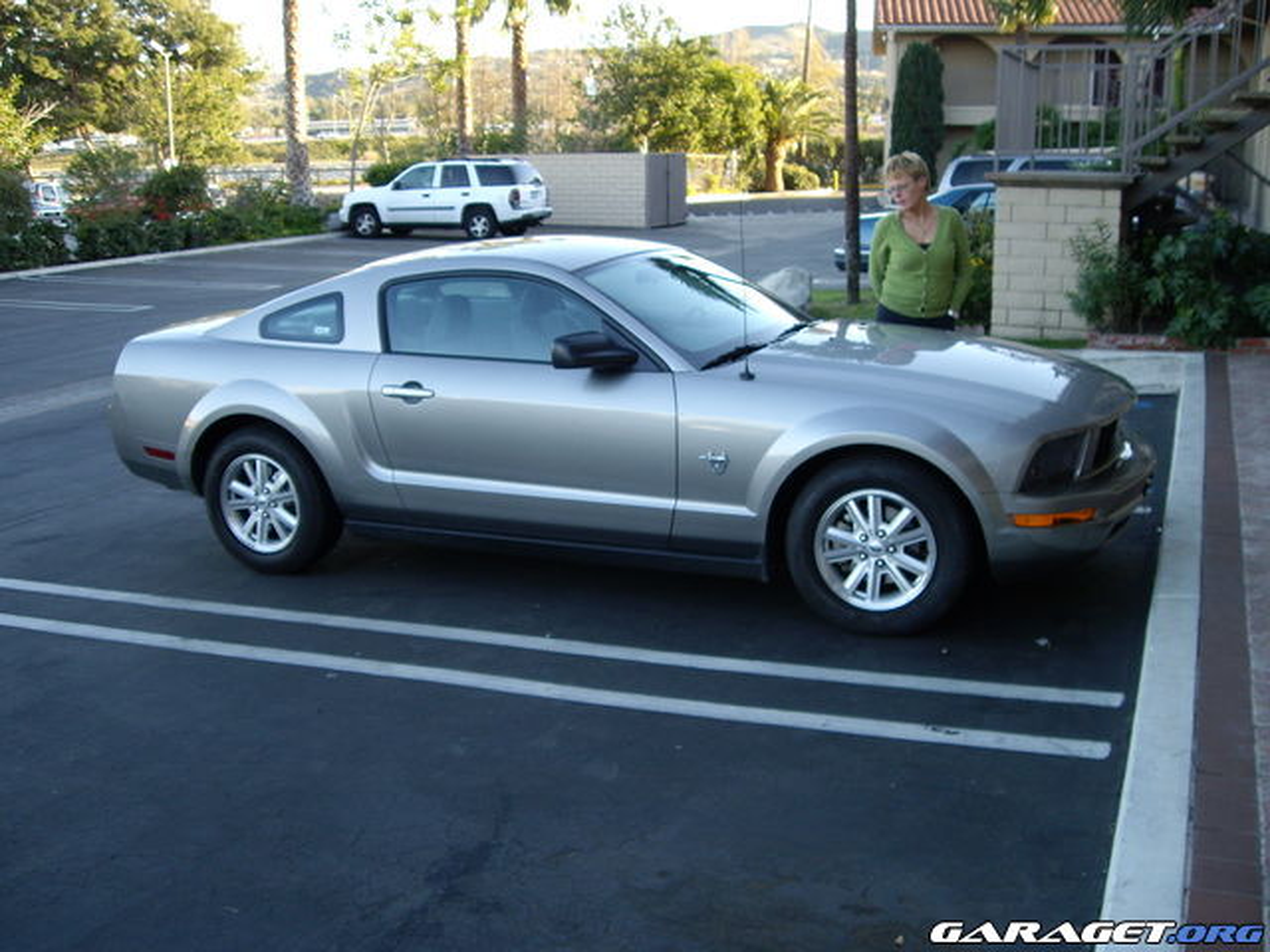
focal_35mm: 38
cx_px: 635
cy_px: 476
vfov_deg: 37.7
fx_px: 1394
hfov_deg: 49.0
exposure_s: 1/125
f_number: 2.7
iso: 100
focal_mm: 6.2
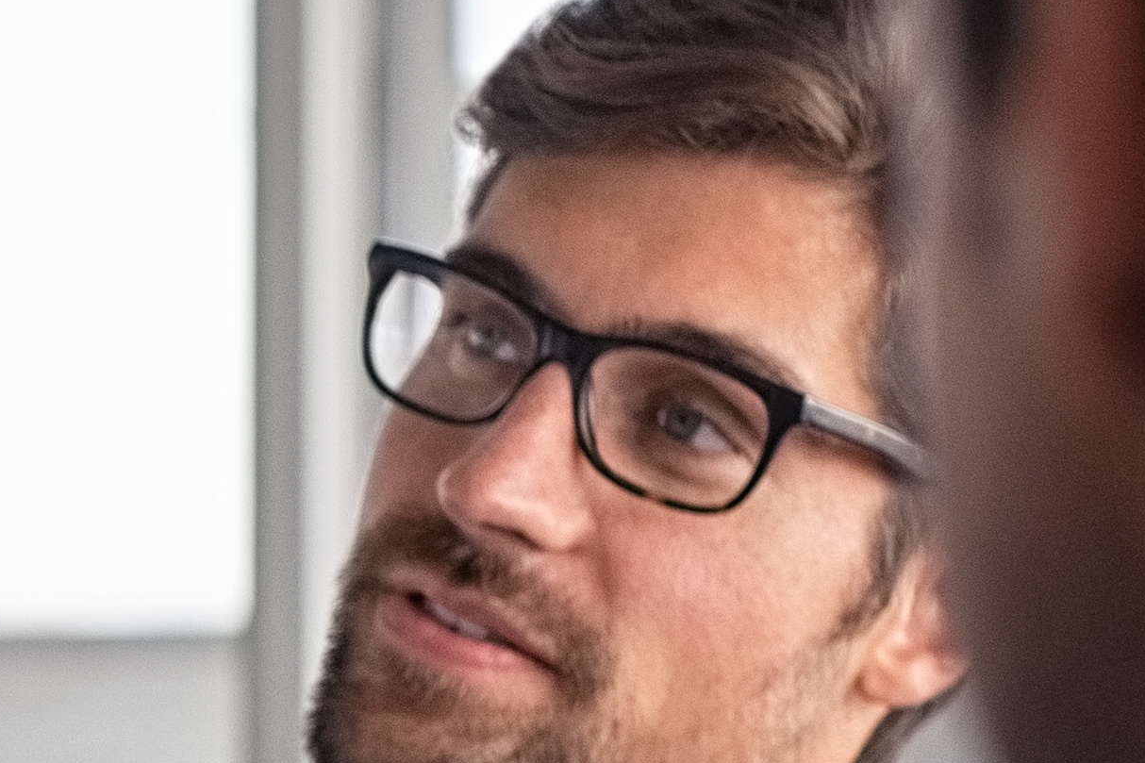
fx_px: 10812
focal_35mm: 340
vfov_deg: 4.0
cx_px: -1478
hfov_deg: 5.9
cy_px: 1093
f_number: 2.8
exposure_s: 1/200
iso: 400
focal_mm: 50
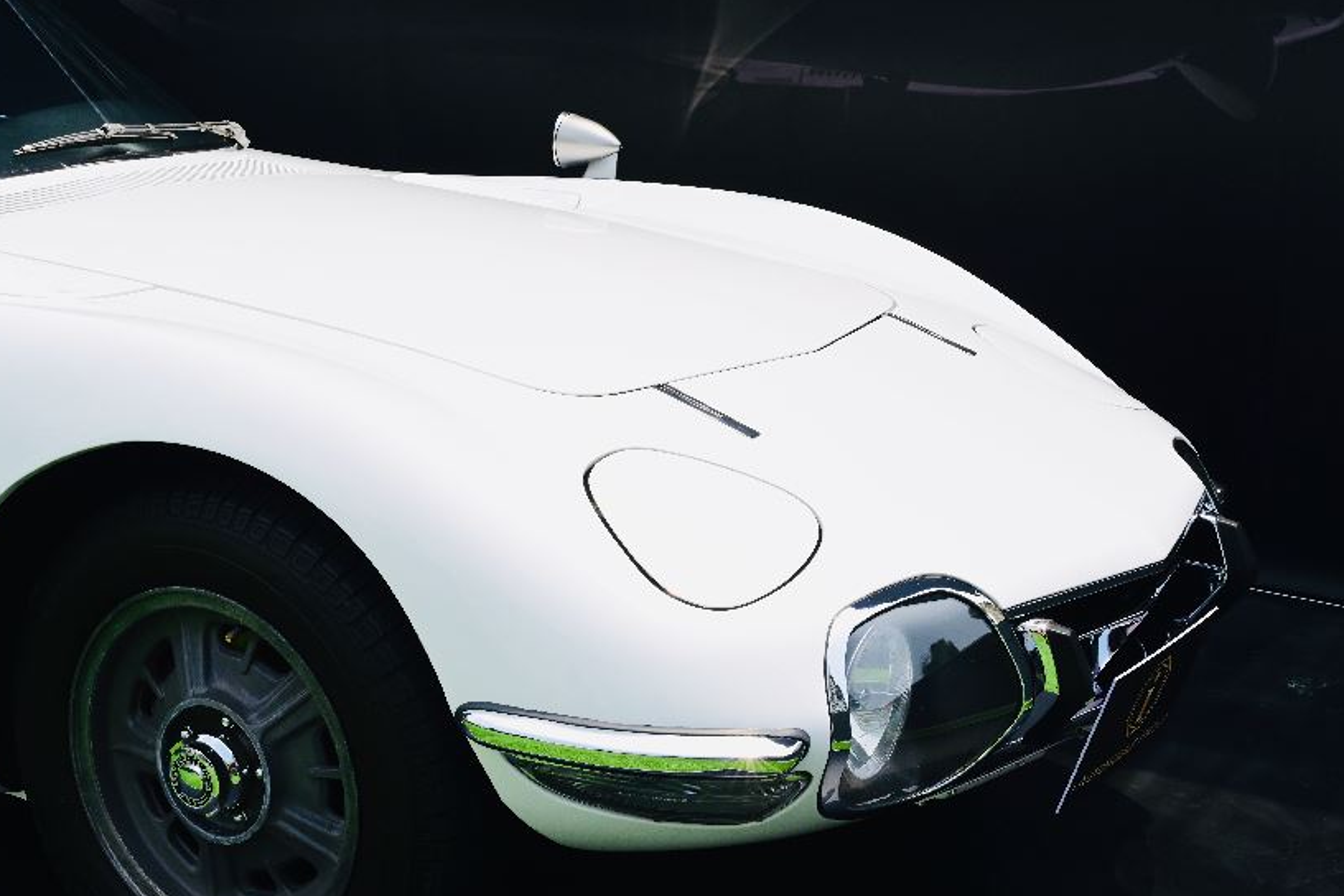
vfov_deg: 21.2
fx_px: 2389
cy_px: 526
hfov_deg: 31.4
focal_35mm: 64
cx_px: 588
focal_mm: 51
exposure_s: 1/400
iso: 640
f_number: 16
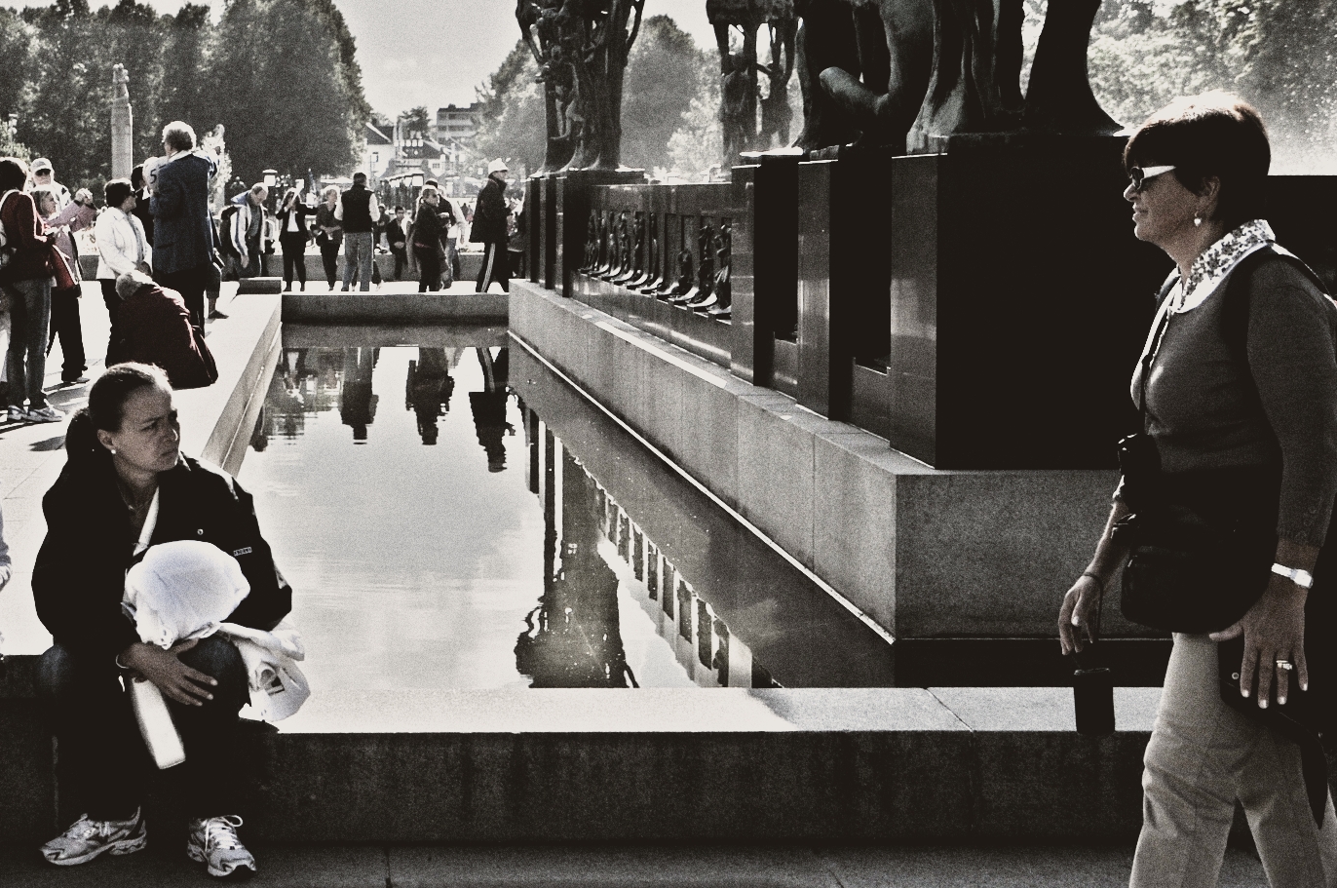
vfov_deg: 18.1
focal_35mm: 75
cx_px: 423
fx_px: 2782
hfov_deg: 26.8
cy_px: 261
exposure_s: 1/4000
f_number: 5.6
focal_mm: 32
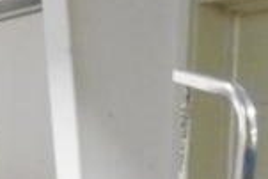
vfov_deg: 6.7
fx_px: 1513
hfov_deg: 9.8
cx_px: -137
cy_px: 279
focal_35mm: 203
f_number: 5.1
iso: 1600
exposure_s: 1/8
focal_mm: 10.5
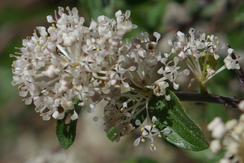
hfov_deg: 24.6
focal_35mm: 82
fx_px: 559
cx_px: 122
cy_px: 82
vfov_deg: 16.6
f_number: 9.5
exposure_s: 1/250
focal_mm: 55
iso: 100
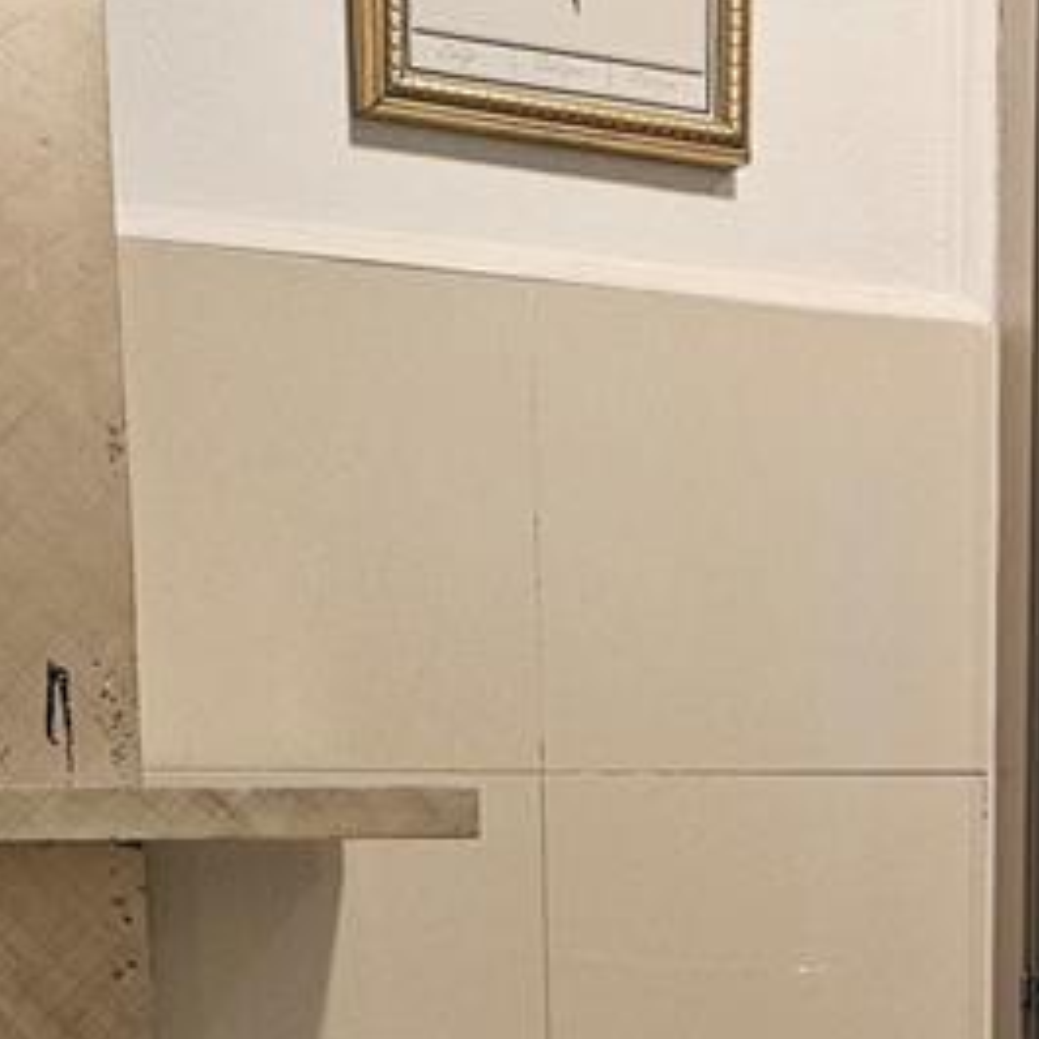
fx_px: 3124
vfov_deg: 17.4
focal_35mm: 92
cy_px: 1451
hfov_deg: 18.8
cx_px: 682
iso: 250
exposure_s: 1/120
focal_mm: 6.3
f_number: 1.7
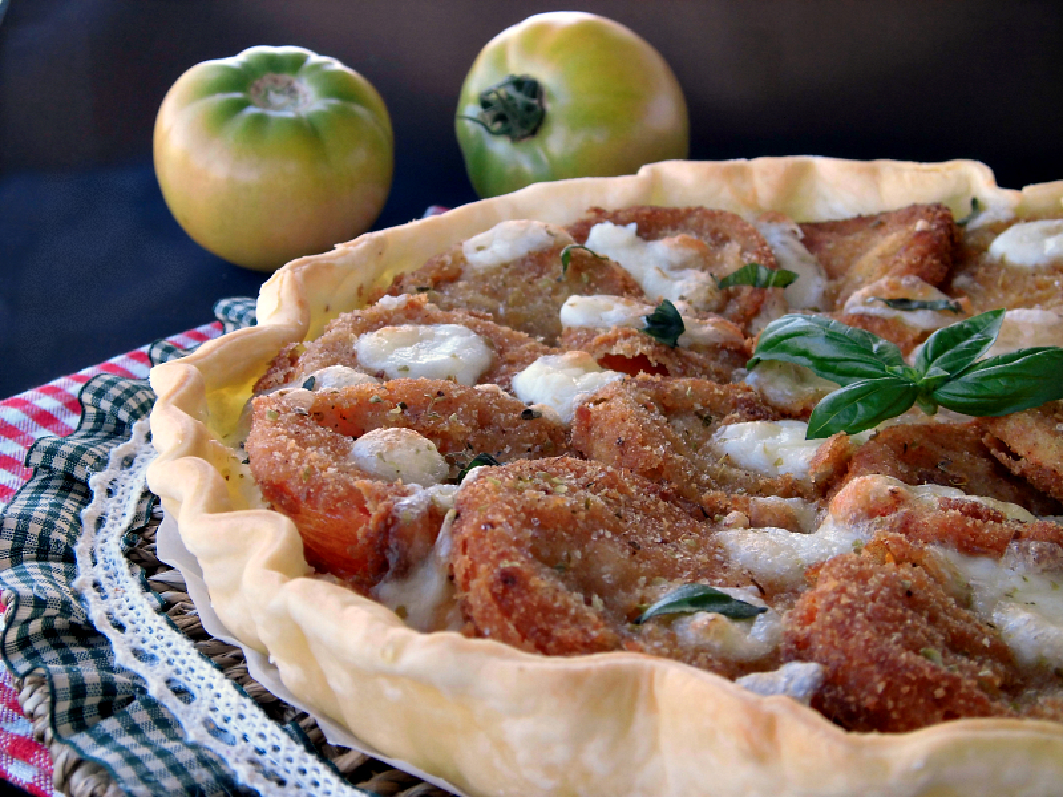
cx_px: 532
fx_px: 1443
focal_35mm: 47
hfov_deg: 40.4
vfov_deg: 30.9
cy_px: 398
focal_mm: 8.3
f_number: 3.4
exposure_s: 1/60
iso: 100
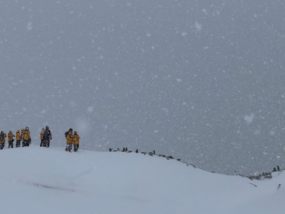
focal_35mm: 144
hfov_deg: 13.7
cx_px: 117
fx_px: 1186
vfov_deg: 10.3
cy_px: 121
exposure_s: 1/1114
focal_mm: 15.66
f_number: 2.8
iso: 50
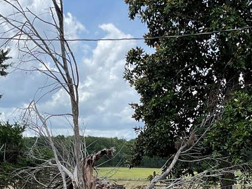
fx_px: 480
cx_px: 162
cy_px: 207
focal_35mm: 66
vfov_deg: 21.1
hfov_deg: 29.3
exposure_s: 1/666
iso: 16
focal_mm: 3
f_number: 1.8
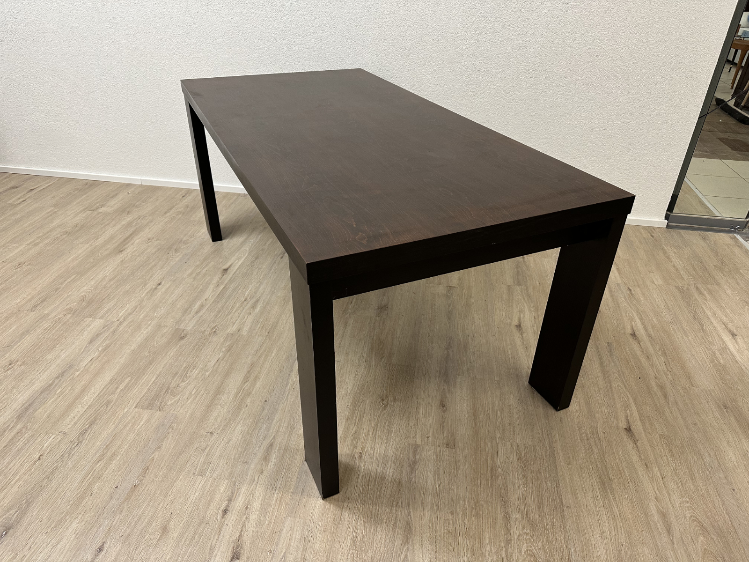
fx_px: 519
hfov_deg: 71.6
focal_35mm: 24
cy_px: 281
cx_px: 374
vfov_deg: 56.8
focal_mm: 6.9
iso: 200
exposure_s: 1/100
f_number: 1.8
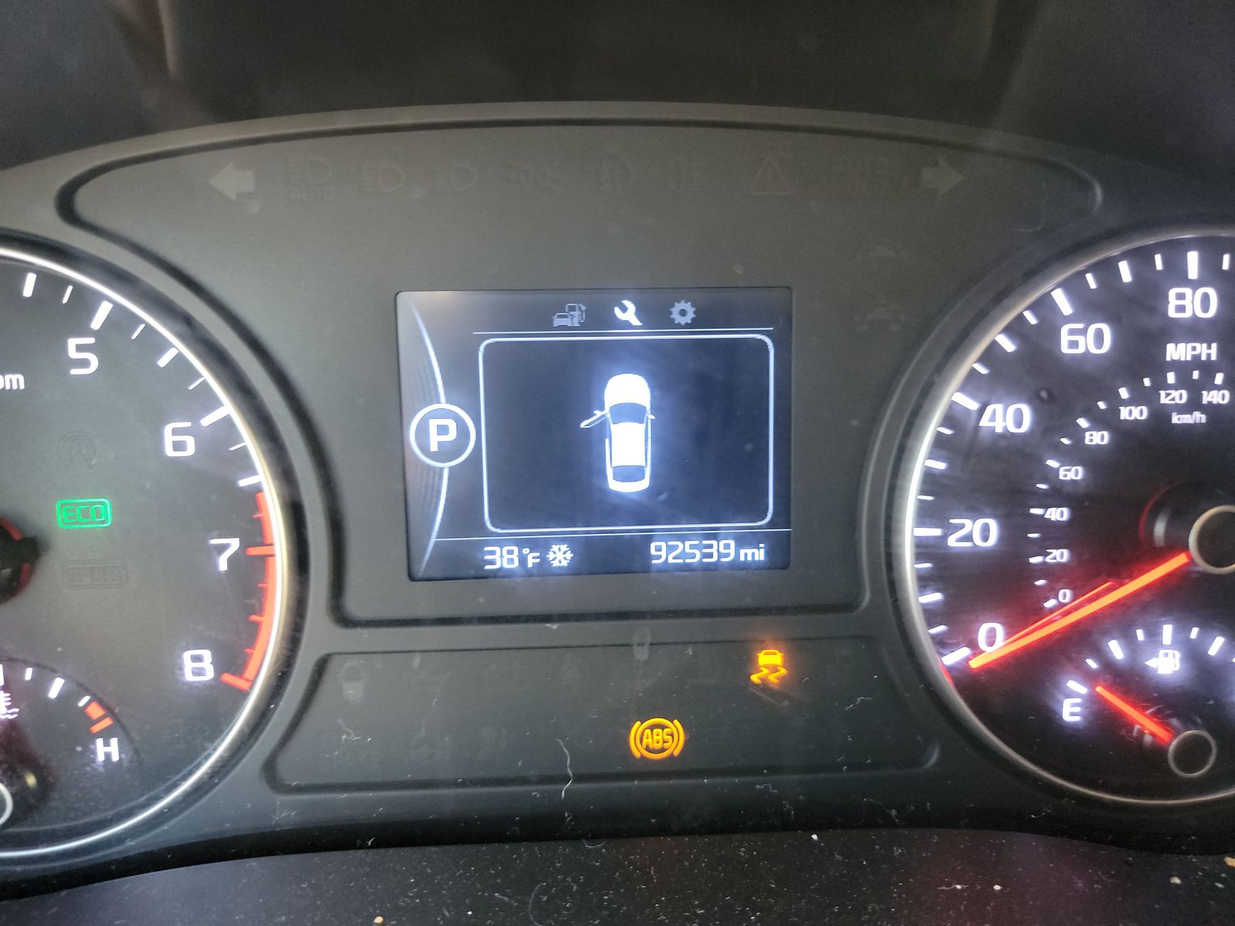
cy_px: 463
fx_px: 856
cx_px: 618
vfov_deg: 56.8
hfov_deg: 71.6
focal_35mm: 24
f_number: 1.8
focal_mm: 6.7
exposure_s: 1/39
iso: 995
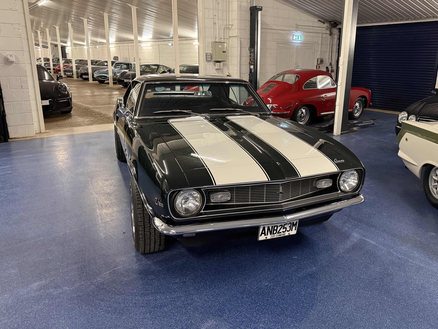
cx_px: 245
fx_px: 342
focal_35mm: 27
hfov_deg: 65.1
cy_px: 147
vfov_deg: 51.3
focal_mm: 6.76
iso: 400
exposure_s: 1/50
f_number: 1.78
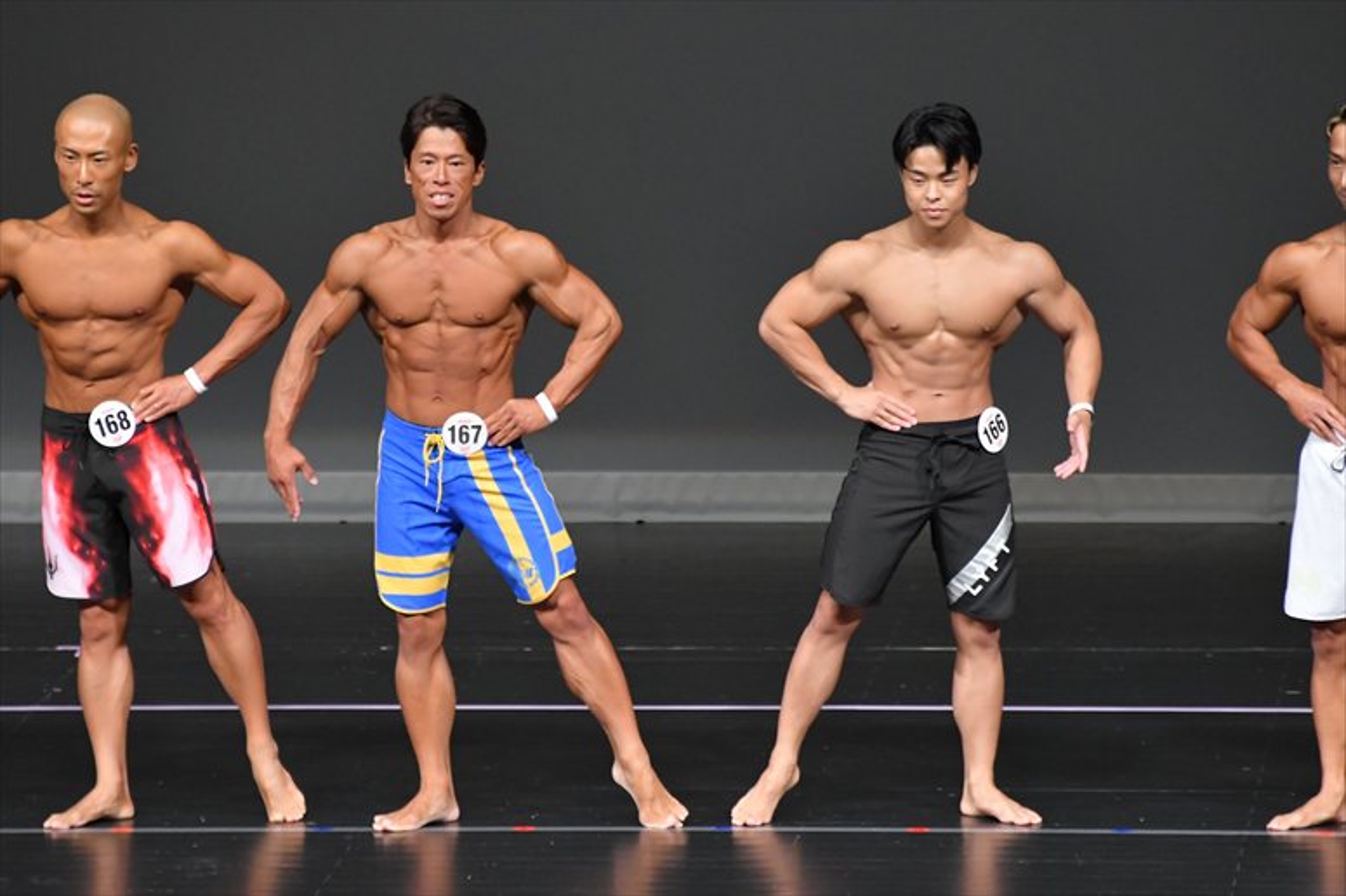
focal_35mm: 375
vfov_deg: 3.7
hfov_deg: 5.5
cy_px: 448
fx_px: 14014
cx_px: 673
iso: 4000
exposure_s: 1/400
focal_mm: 250
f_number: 5.6
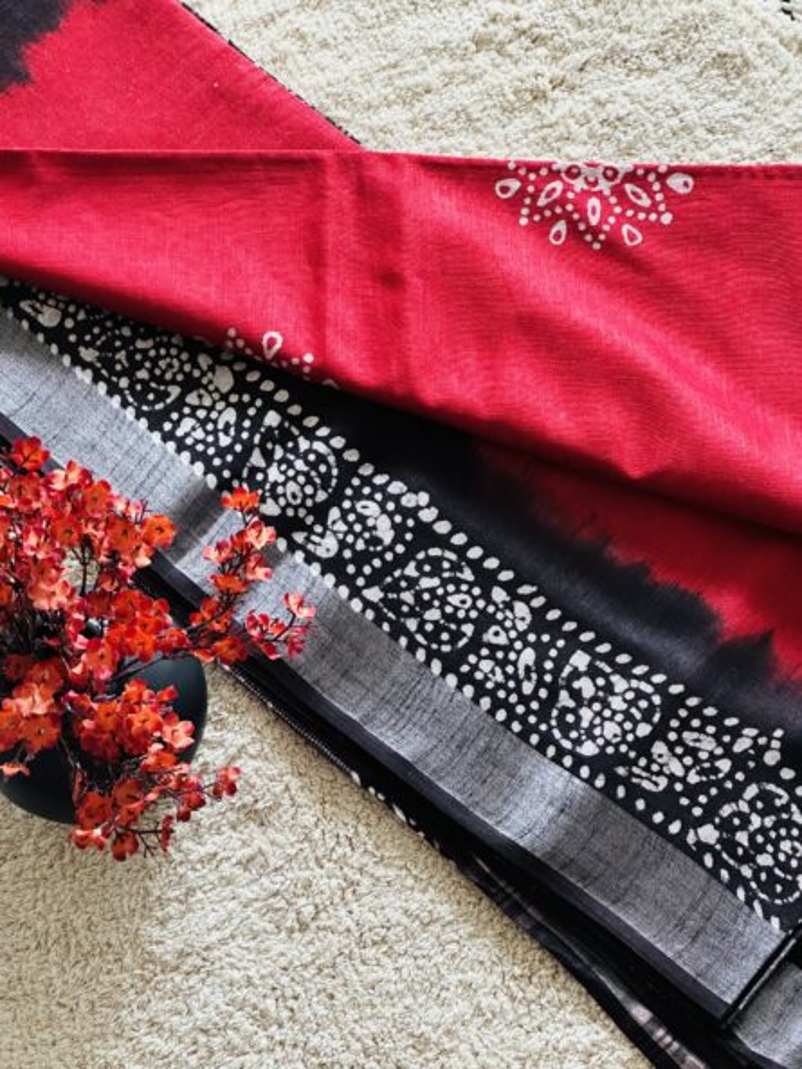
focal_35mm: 77
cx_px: 401
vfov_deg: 25.3
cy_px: 534
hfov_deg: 19.1
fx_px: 2378
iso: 250
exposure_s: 1/88
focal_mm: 9
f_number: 2.8
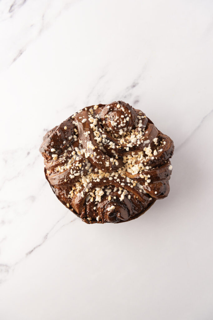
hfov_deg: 41.1
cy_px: 160
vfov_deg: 58.7
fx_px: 284
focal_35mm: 32
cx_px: 106
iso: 200
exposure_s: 1/250
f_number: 8
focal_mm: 32
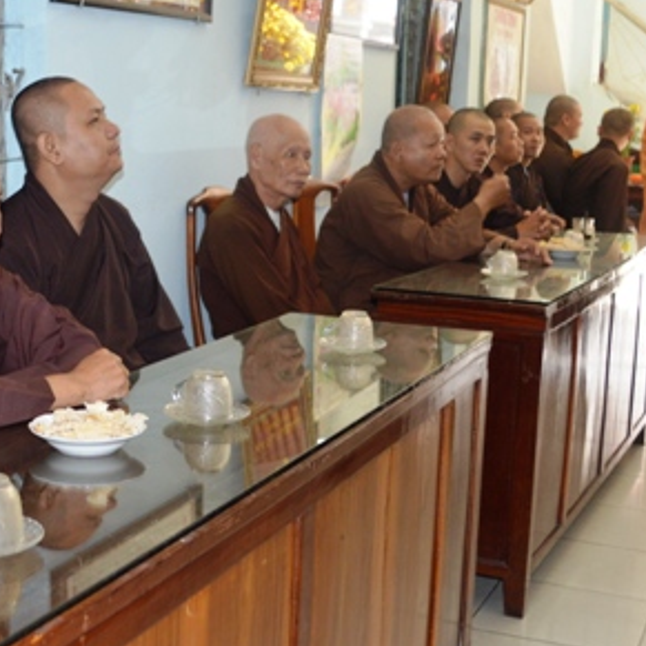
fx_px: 1182
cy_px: 329
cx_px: 142
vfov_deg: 30.6
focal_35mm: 56
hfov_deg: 29.9
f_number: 3.8
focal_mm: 20
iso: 560
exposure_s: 1/60
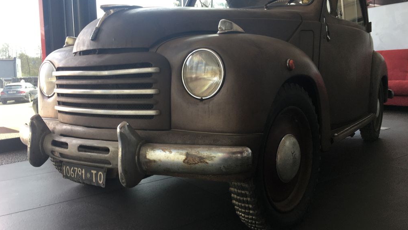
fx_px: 346
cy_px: 101
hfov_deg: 61.0
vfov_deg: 36.6
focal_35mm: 32
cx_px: 202
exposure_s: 1/50
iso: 32
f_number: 2.2
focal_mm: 4.15
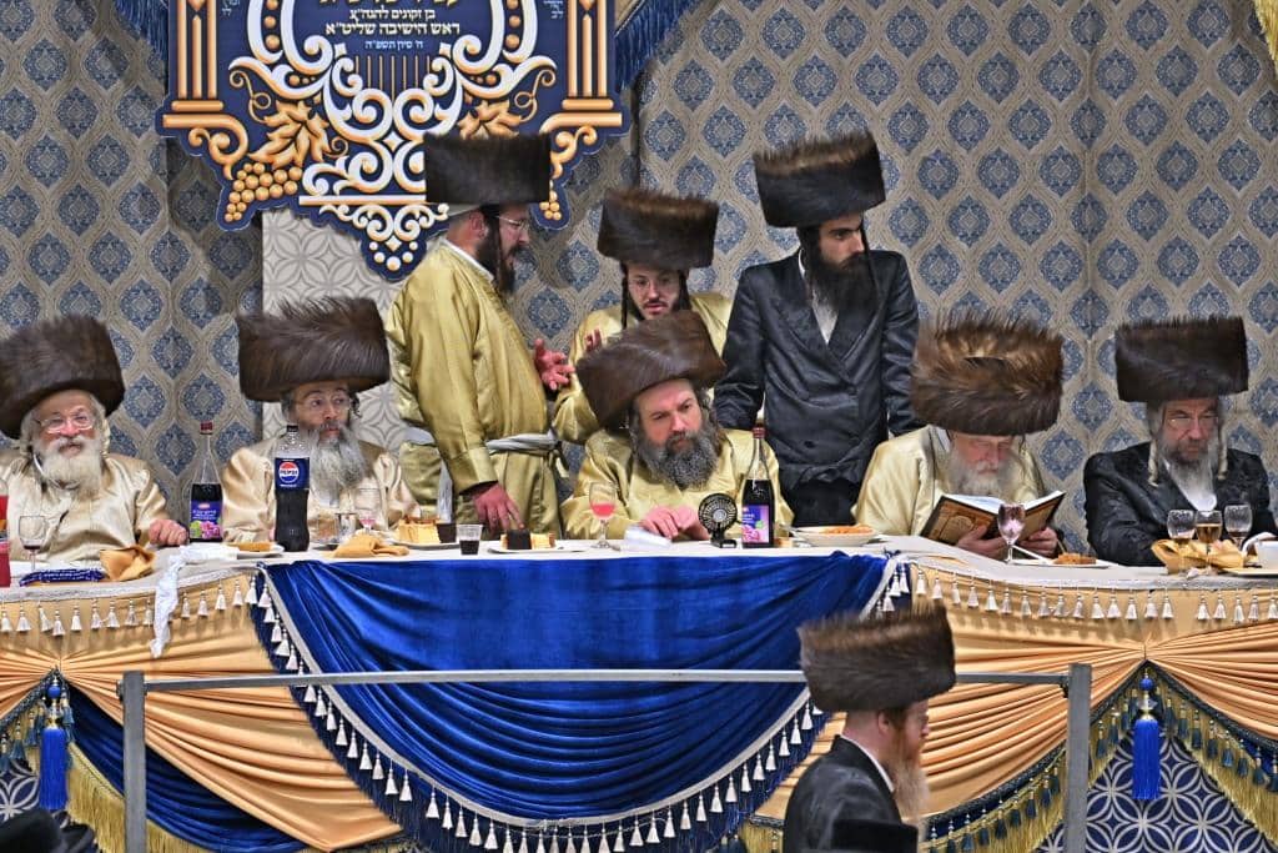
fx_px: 10651
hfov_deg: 6.9
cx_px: 639
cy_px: 426
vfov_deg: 4.6
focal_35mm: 300
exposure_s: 1/250
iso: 640
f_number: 2.8
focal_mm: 200
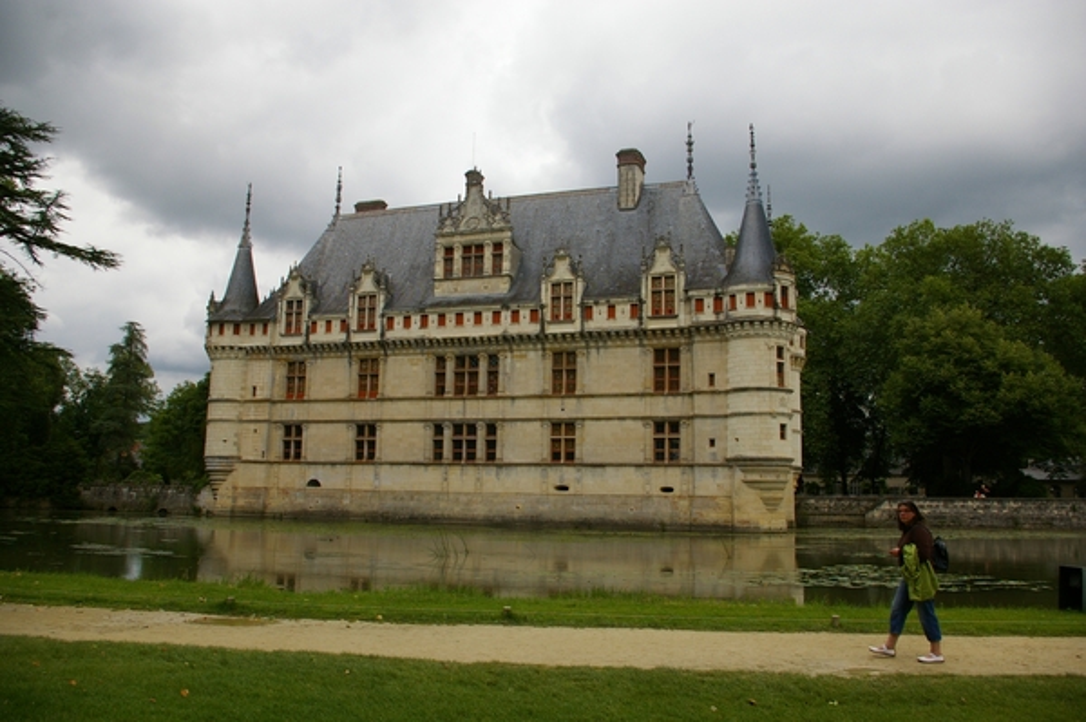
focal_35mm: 27
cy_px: 361
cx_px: 543
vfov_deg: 47.9
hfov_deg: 67.4
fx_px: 814
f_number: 9.5
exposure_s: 1/180
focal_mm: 18
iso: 400
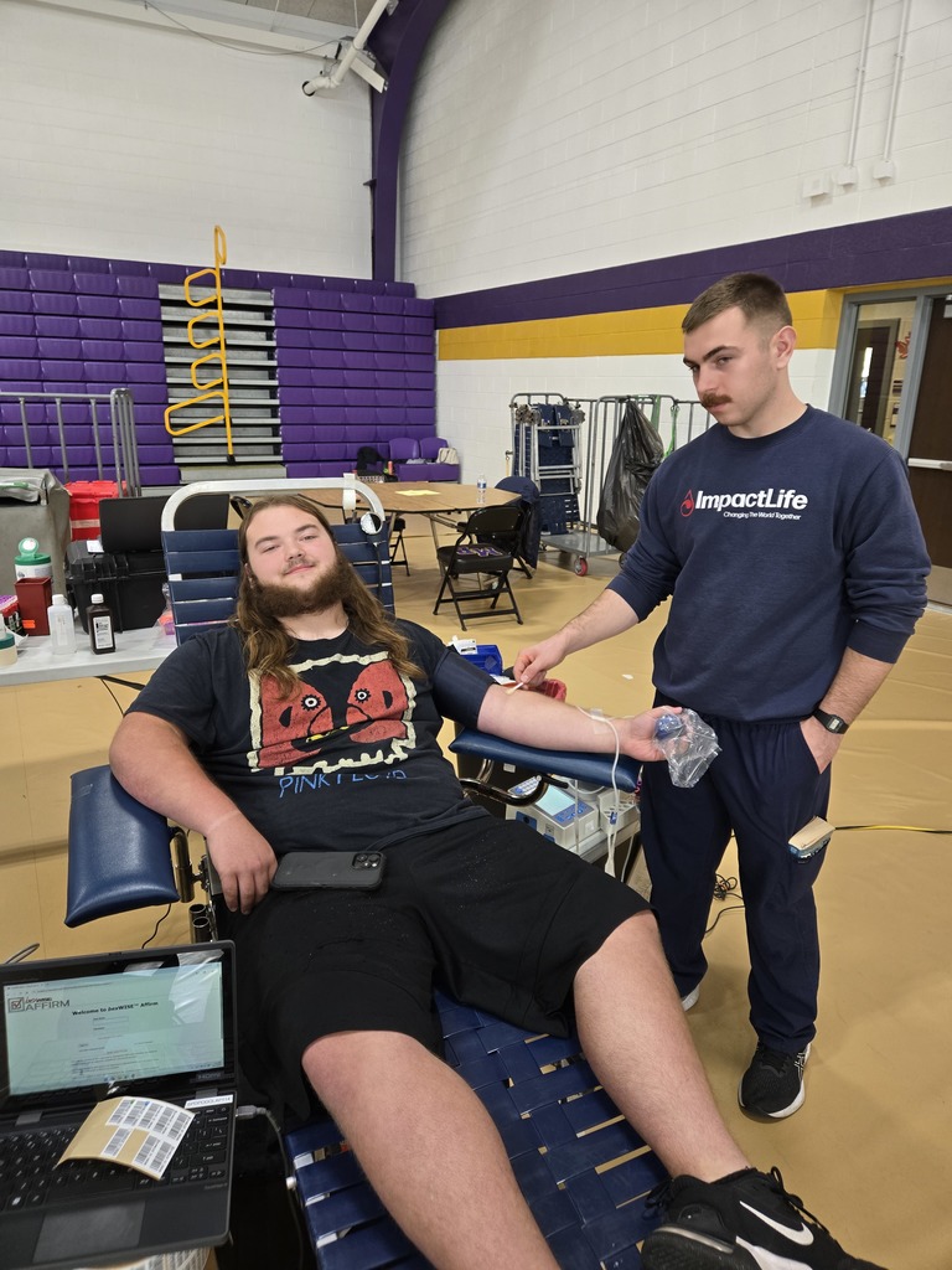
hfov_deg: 58.9
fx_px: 843
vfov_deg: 73.9
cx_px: 476
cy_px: 635
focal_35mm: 23
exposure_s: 1/120
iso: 160
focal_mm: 5.4
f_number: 1.8
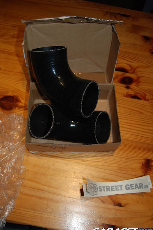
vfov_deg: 55.8
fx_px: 217
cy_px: 115
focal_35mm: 34
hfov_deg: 38.9
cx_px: 77
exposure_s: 1/60
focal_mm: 22
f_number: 3.8
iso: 200
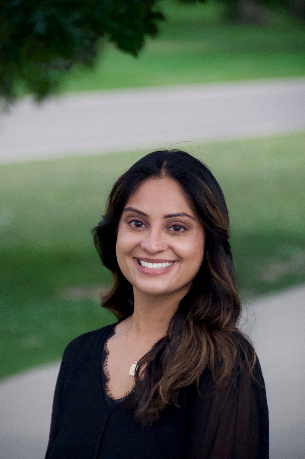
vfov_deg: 6.9
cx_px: 152
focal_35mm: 300
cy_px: 230
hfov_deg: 4.6
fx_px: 3822
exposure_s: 1/250
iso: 2800
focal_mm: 200
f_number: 5.6
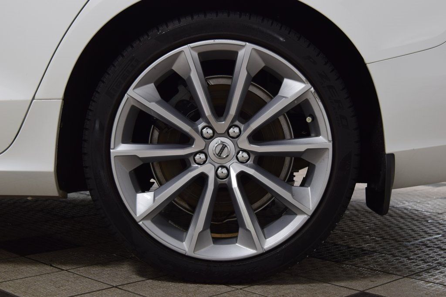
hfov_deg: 35.0
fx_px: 706
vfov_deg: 23.8
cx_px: 223
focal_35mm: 57
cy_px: 148
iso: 400
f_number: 6.3
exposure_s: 1/15
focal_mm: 38
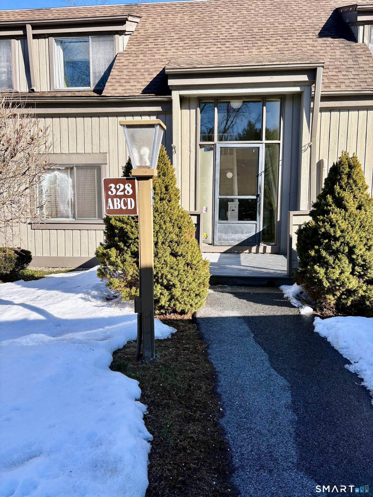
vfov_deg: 67.3
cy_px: 248
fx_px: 374
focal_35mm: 26
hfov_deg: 53.1
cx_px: 186
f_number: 1.6
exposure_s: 1/1484
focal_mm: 5.96
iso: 50
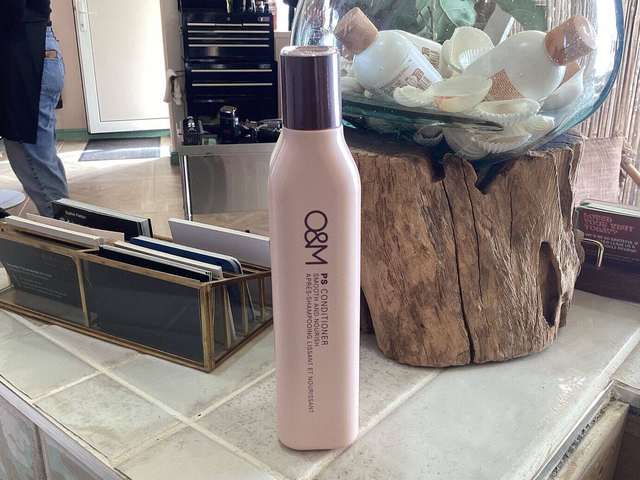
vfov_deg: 39.6
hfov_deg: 51.4
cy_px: 269
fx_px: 665
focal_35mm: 36
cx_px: 323
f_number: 2.4
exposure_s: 1/50
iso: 50
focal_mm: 3.3
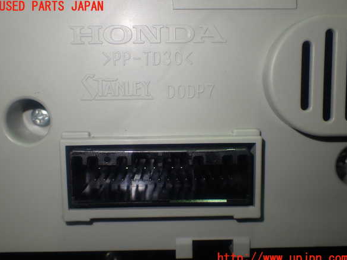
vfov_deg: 34.3
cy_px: 133
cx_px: 174
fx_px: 421
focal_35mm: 42
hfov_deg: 44.8
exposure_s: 1/80
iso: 200
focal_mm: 7.31
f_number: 2.8
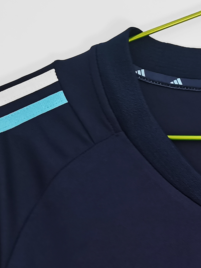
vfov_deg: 20.1
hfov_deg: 15.1
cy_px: 255
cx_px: 225
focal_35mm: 95
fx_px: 735
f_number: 1.8
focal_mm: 5.58
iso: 160
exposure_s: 1/120
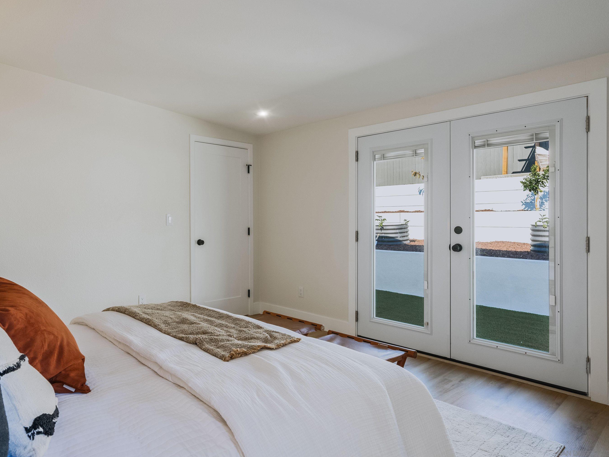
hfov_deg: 76.0
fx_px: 387
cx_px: 264
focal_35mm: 22
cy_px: 226
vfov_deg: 61.1
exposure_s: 1/13
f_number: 8
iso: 800
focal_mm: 20
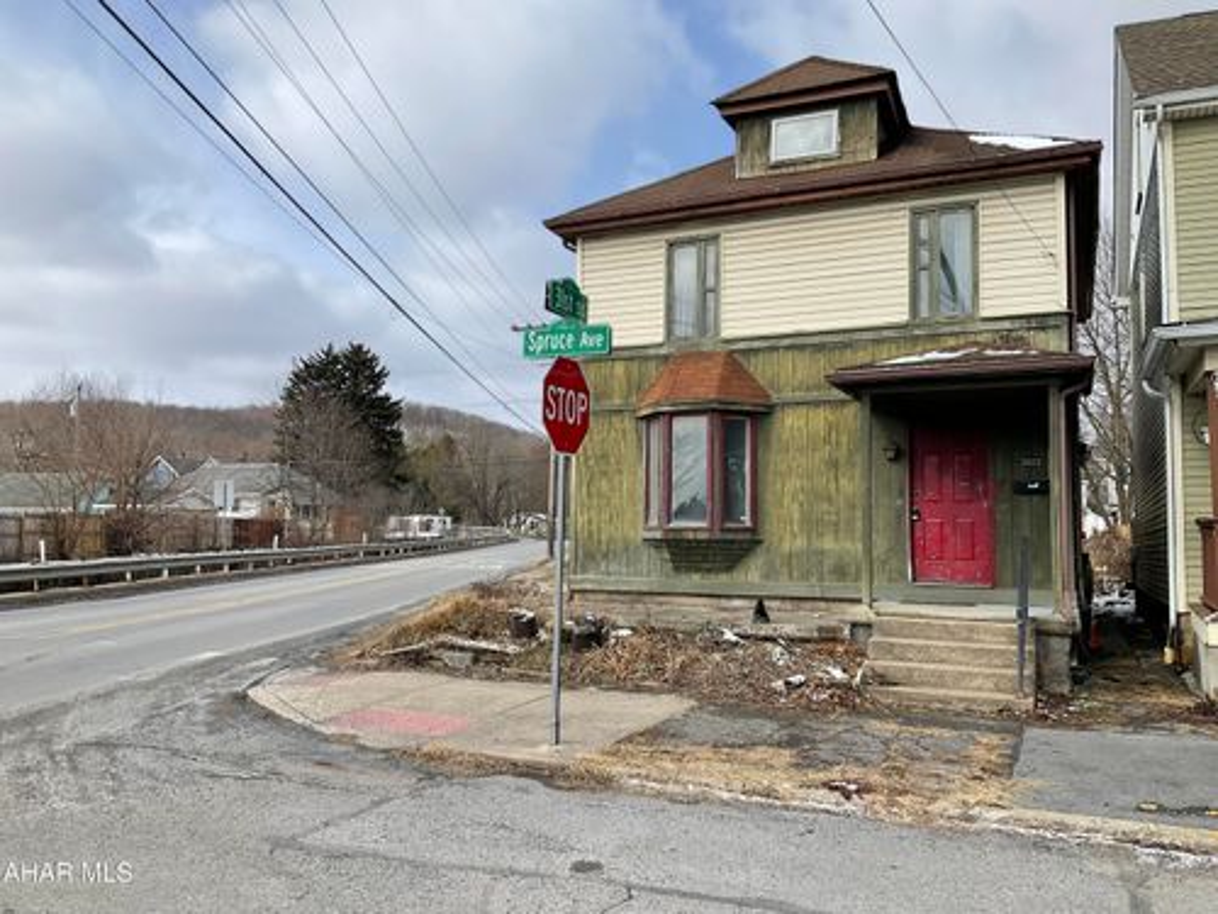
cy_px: 457
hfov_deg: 61.7
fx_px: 1020
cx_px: 609
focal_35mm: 29
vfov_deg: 48.2
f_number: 1.8
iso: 16
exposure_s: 1/2058
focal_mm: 3
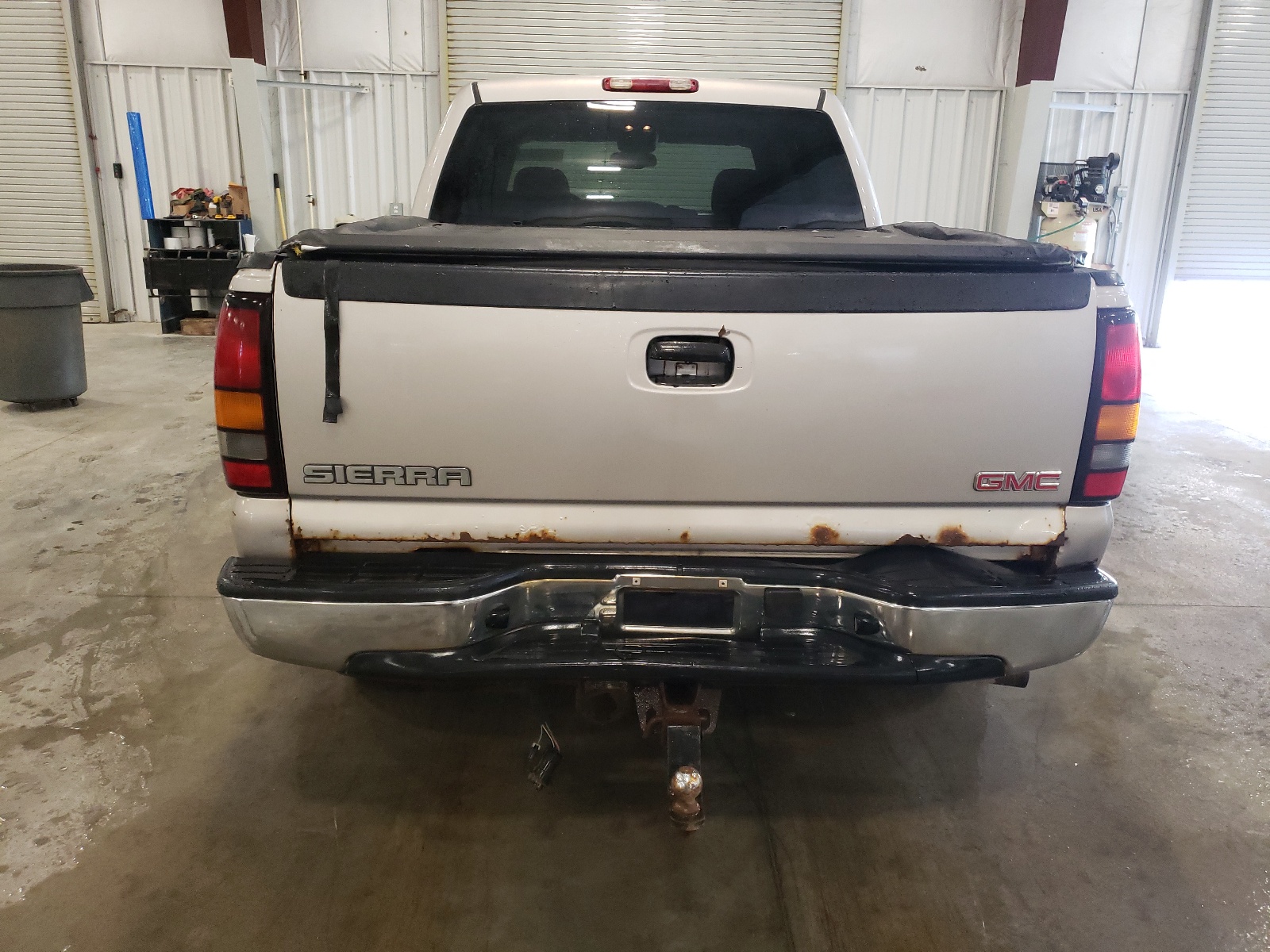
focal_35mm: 26
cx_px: 635
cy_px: 476
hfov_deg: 67.3
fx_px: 954
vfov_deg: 53.1
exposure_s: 1/60.2
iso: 357
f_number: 1.5
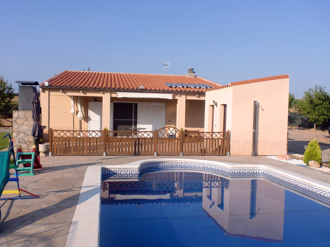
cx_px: 165
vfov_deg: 40.7
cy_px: 124
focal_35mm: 35
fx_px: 334
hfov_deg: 52.6
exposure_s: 1/1000
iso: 64
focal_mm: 6.3
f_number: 3.1
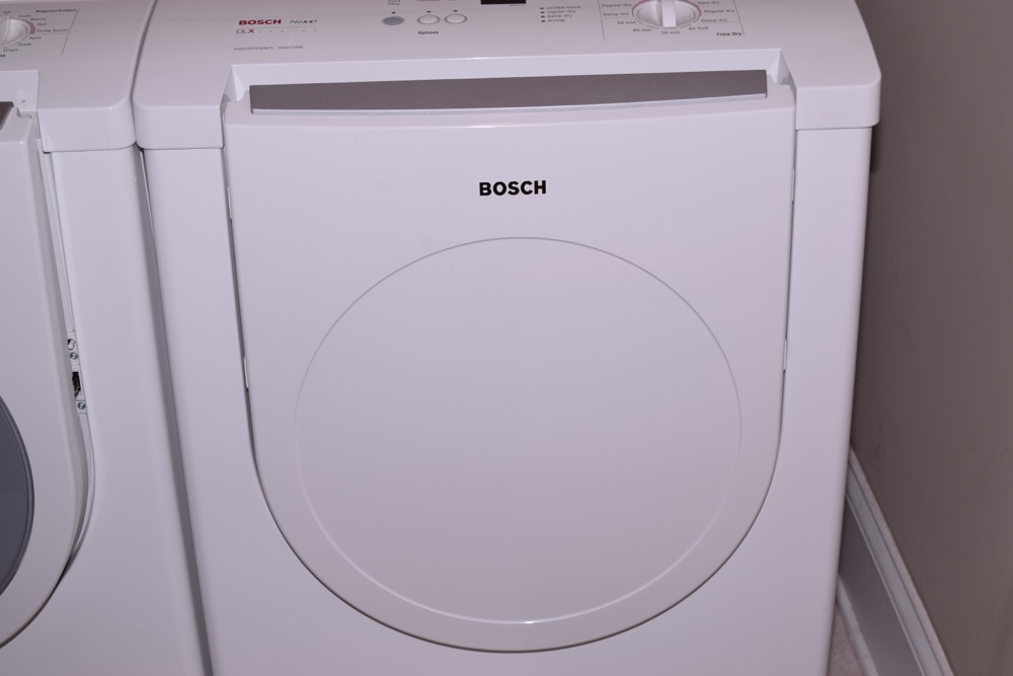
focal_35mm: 57
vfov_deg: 23.8
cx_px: 506
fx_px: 1604
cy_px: 338
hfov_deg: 35.0
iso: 100
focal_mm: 38
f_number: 6.3
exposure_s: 1/60
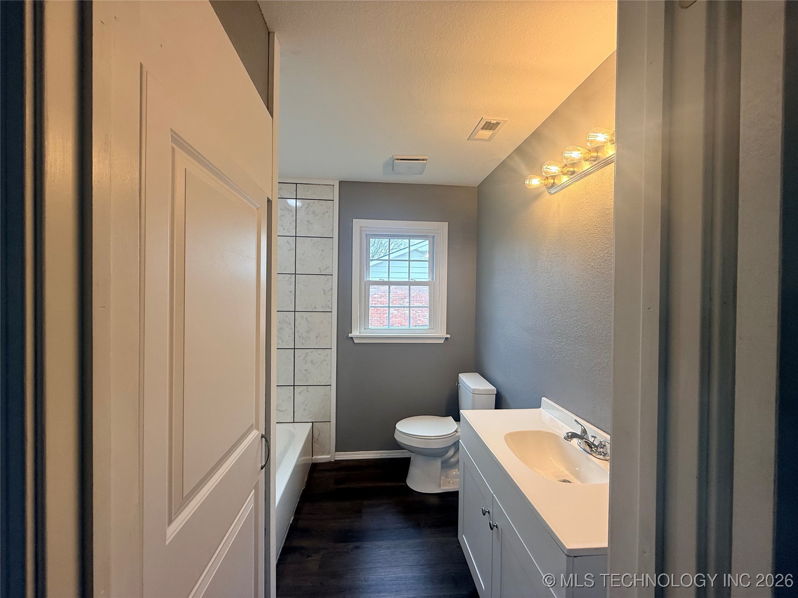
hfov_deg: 102.1
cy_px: 299
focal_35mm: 14
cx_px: 399
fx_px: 323
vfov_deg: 85.7
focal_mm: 2.22
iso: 100
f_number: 2.2
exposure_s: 1/120
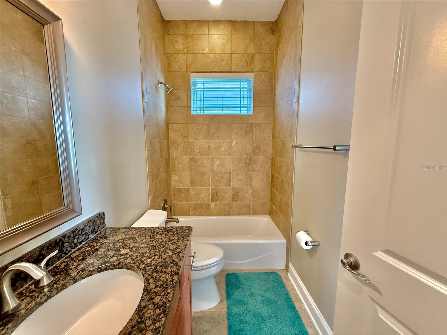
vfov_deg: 85.7
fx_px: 181
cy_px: 168
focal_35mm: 14
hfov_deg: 102.1
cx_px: 224
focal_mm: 2.22
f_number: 2.2
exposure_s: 1/60
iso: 400
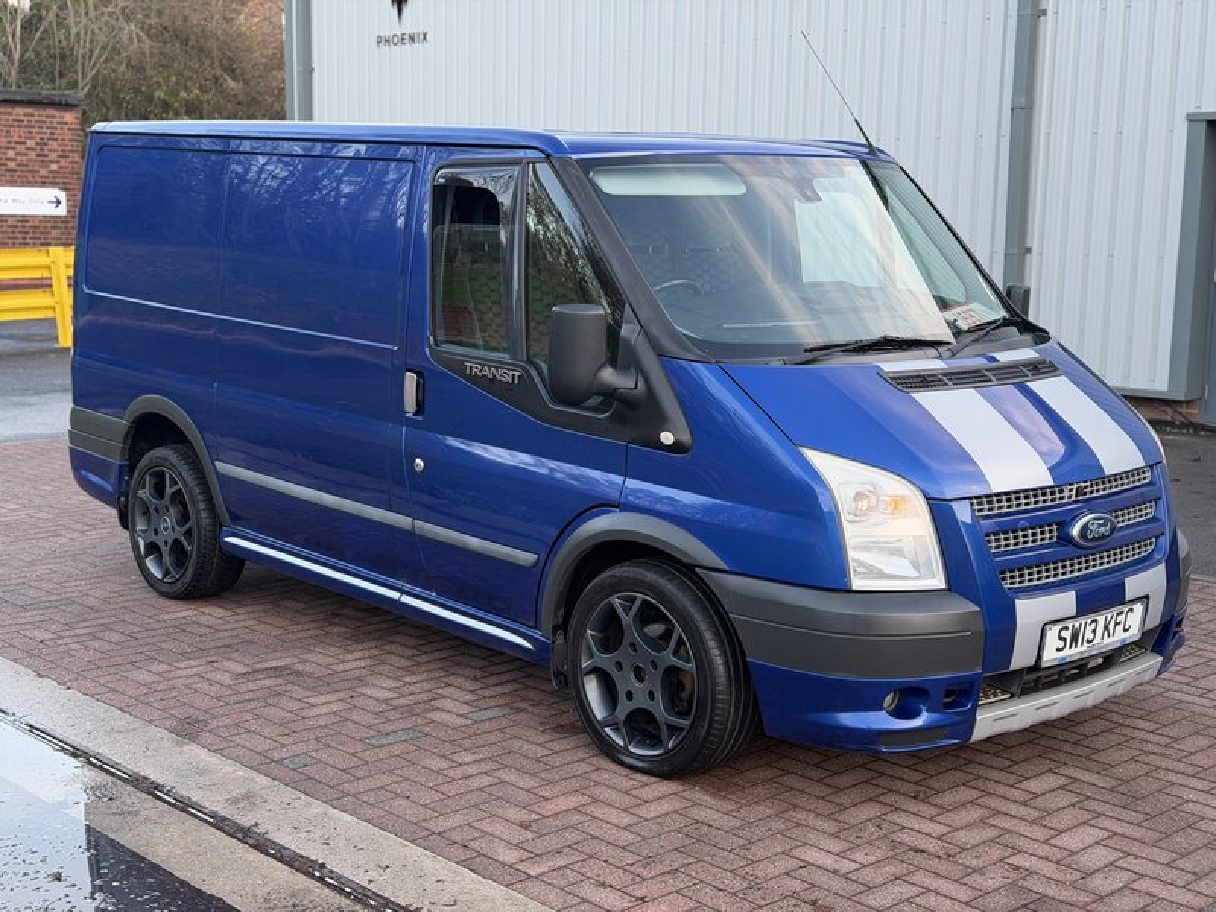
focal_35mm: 48
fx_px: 1686
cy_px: 456
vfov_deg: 30.3
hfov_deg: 39.7
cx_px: 608
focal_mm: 6.76
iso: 100
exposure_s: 1/80
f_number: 1.78
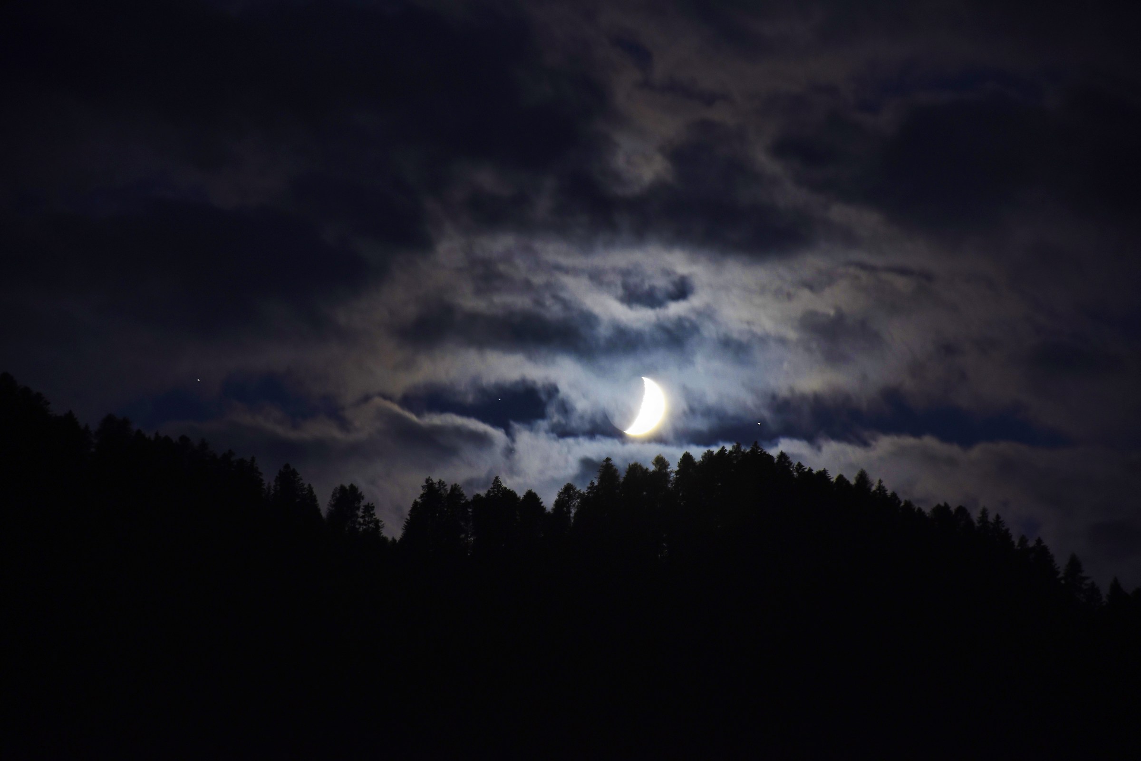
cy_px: 380
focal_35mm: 210
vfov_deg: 6.5
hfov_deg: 9.8
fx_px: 6655
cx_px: 570
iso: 800
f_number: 6.3
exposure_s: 2.5
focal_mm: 140
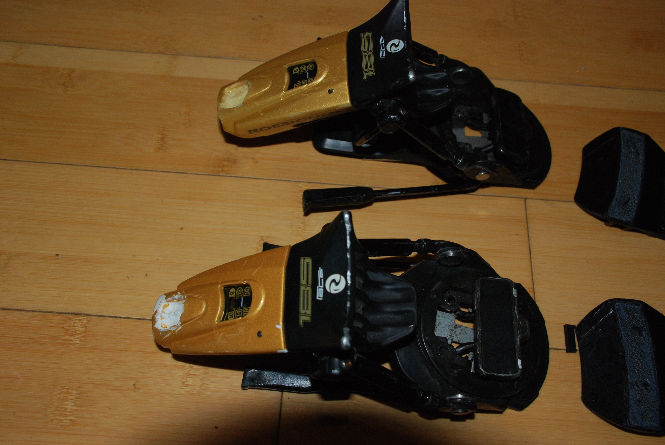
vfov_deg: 37.0
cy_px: 222
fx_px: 666
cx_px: 332
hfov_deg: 53.1
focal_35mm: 36
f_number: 6.3
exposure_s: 1/125
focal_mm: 24
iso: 500
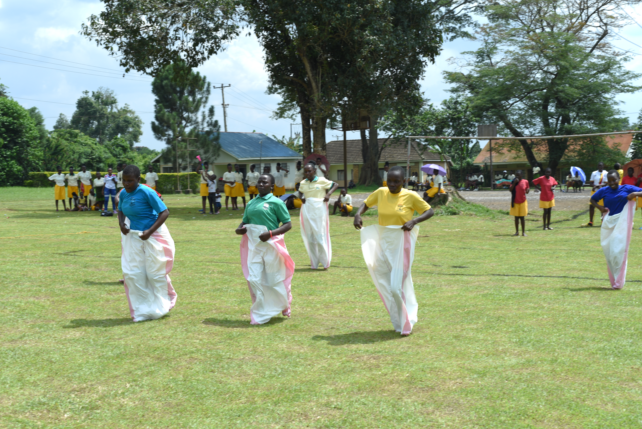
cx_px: 331
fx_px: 946
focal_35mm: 53
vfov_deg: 25.5
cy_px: 210
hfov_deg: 37.5
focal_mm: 50
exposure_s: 1/160
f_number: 7.1
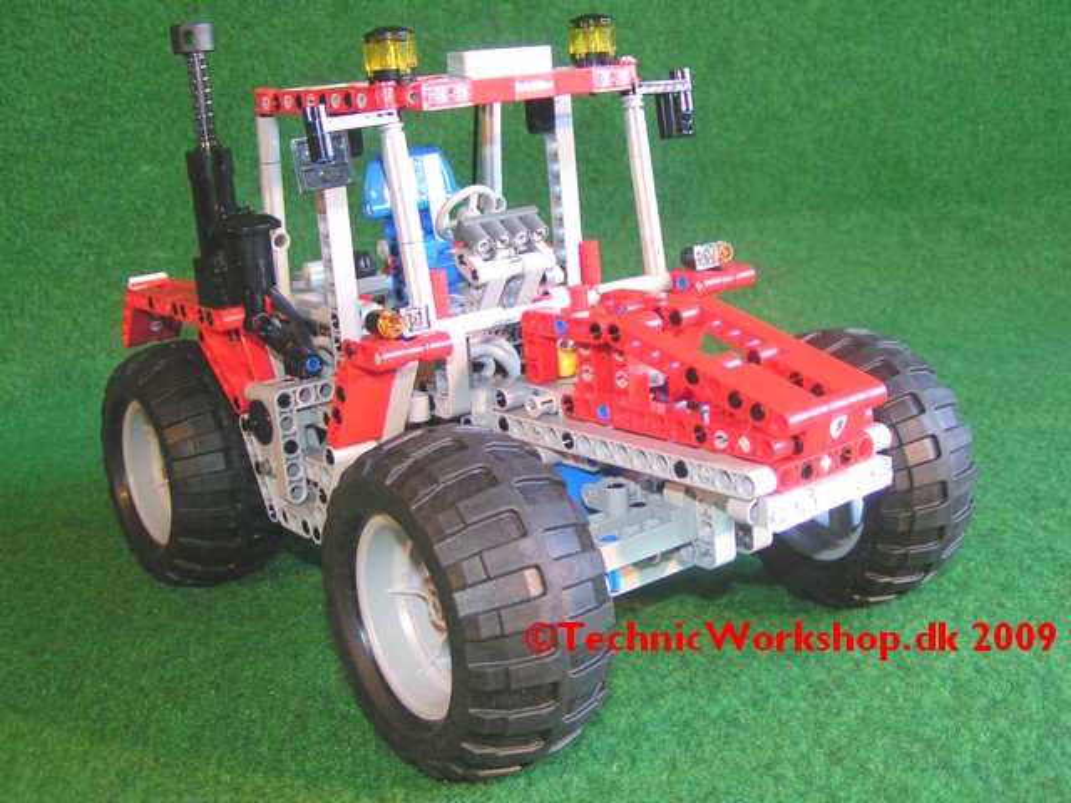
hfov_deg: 49.0
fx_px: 1176
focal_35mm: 38
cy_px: 402
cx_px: 536
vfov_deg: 37.7
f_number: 2.8
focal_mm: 5.8
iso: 200
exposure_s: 1/40
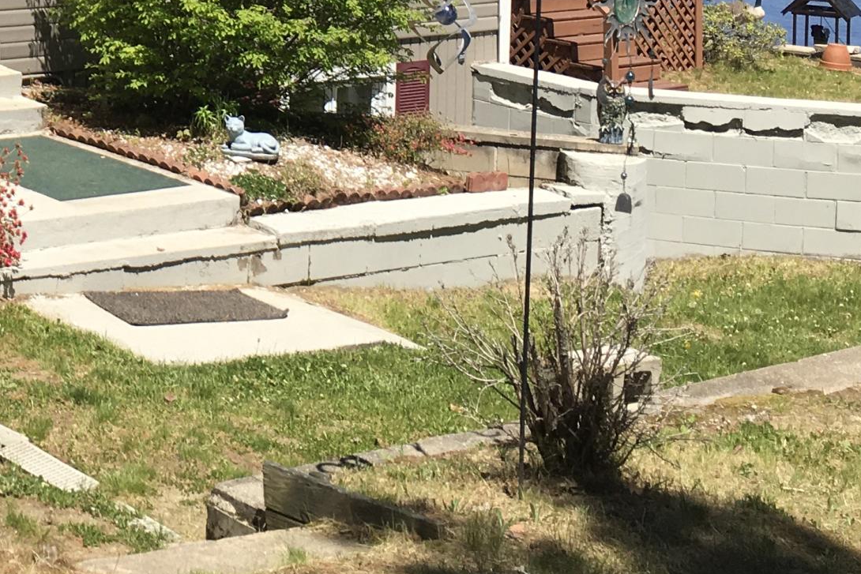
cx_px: -4
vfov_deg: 15.5
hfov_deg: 23.4
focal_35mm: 83
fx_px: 1985
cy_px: -216
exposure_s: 1/1570
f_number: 2.2
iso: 25
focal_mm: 4.15
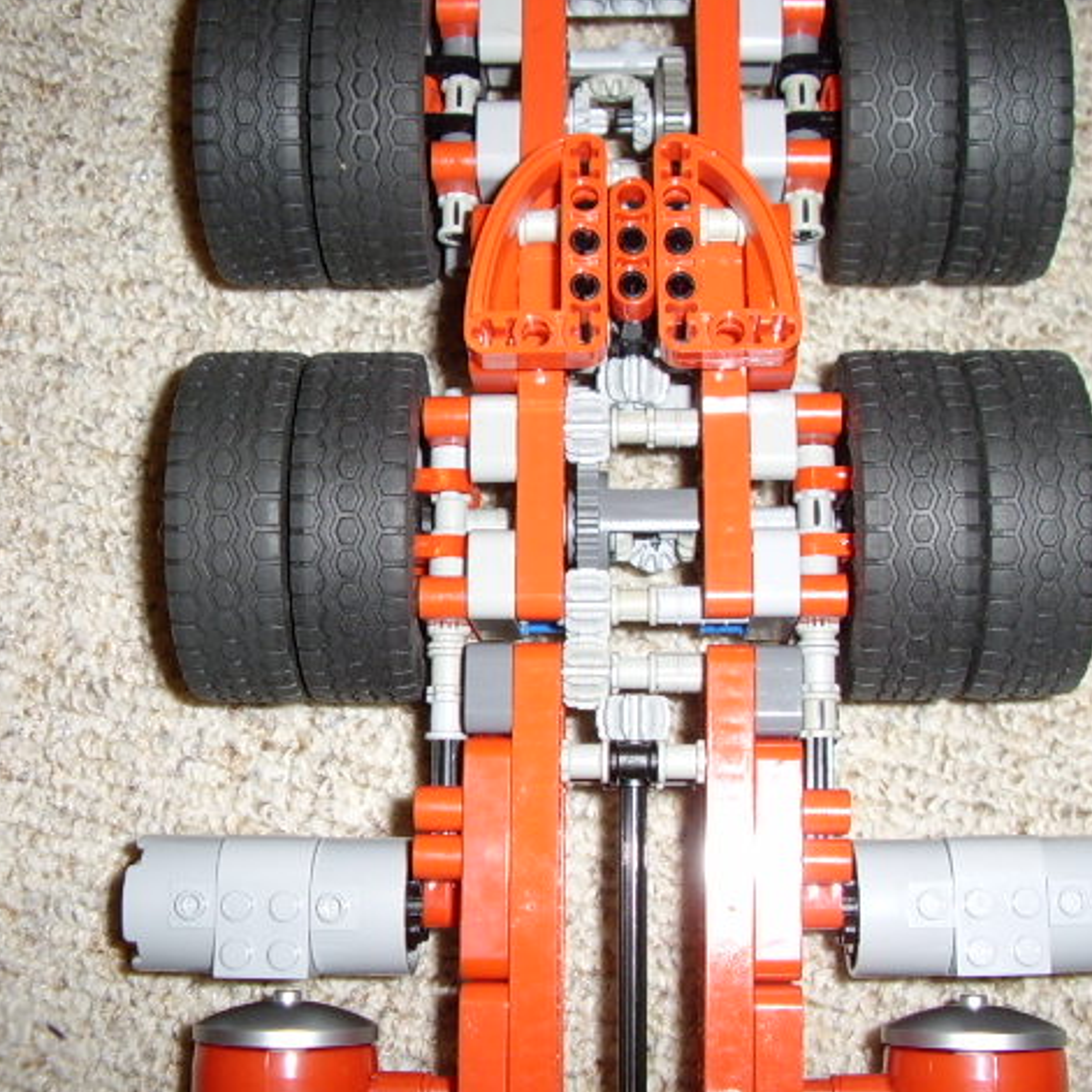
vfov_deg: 46.0
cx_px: 631
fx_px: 1285
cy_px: 538
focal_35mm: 36
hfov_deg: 45.9
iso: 141
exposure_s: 1/30
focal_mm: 5.8
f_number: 2.9
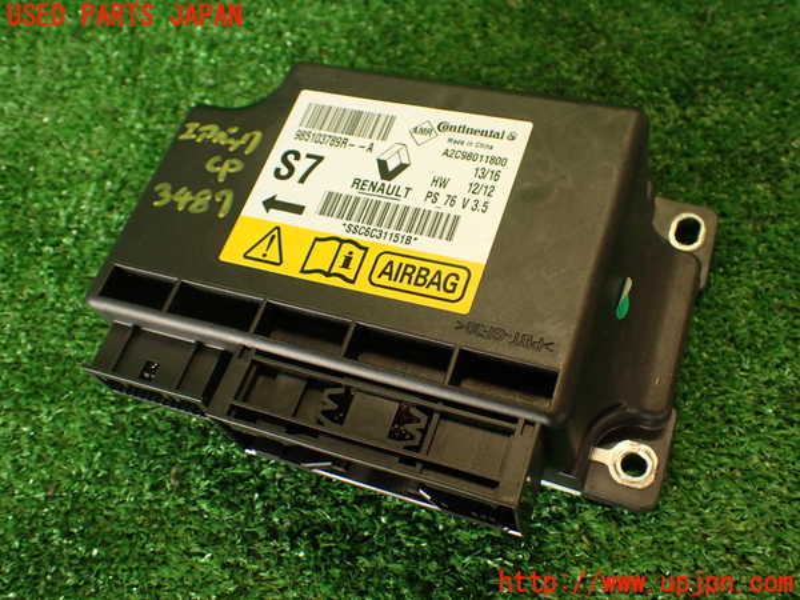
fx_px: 832
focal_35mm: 36
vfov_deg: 39.7
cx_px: 400
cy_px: 300
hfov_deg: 51.4
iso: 200
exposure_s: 1/40
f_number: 2.5
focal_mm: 6.37
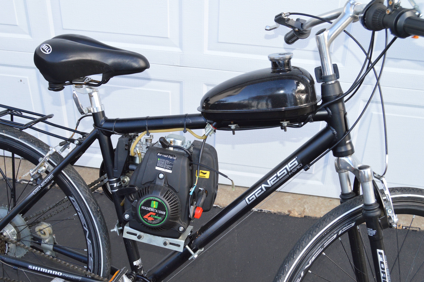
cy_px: 141
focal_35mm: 45
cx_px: 212
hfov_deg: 43.6
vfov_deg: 29.8
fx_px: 530
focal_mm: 30
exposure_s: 1/200
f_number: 8
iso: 800
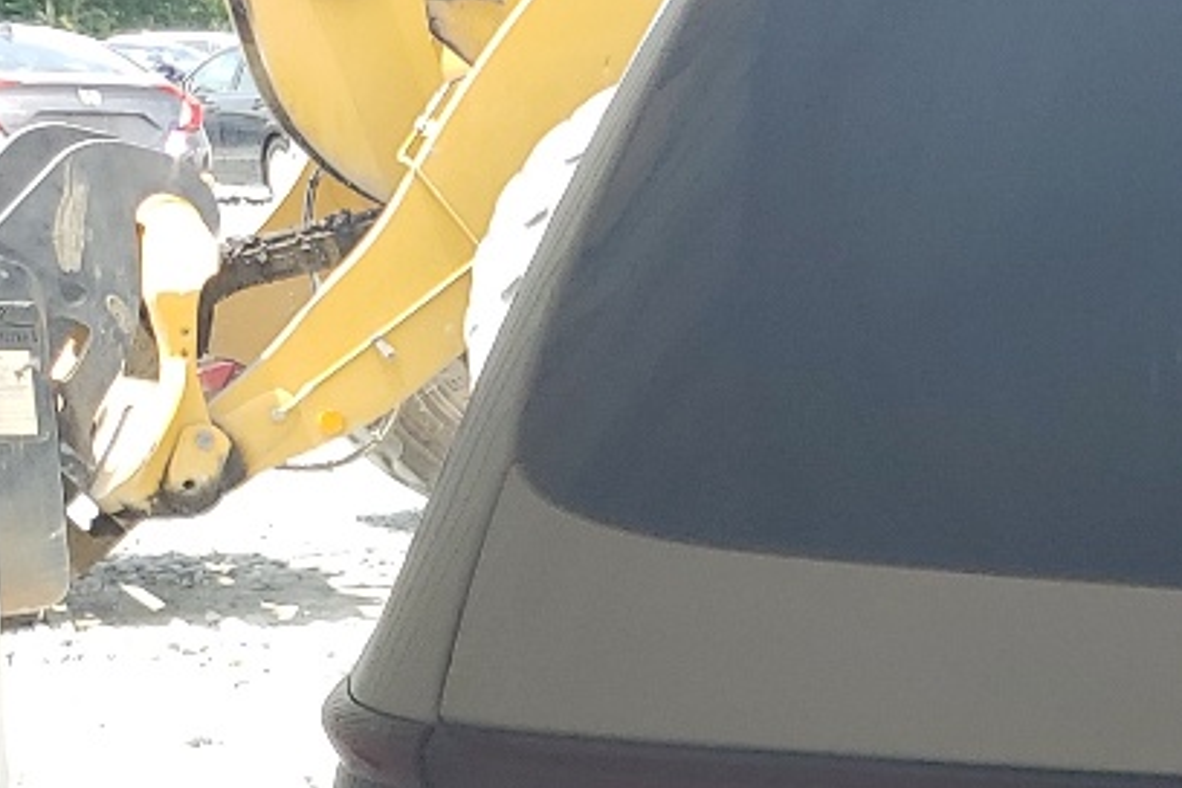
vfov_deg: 12.6
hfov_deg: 16.5
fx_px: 3480
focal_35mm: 106
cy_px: 933
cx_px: 2057
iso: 50
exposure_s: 1/526
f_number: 1.5
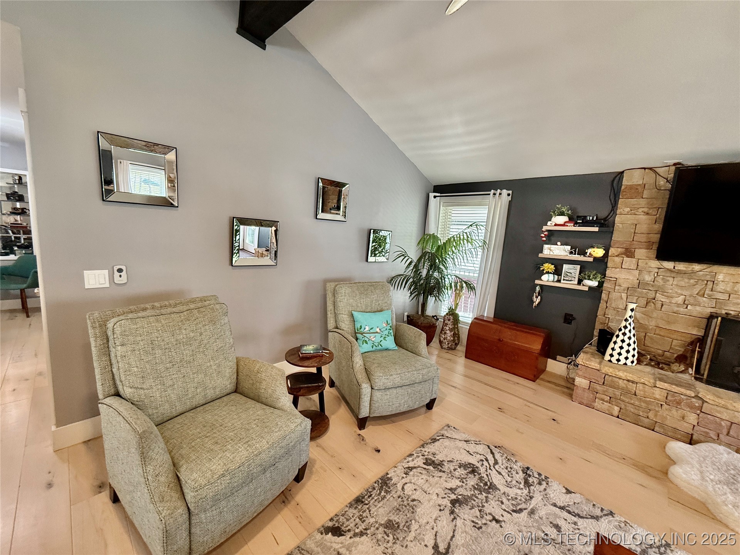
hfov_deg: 102.1
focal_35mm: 14
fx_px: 299
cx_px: 370
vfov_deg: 85.7
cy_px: 278
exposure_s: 1/120
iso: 400
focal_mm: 2.22
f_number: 2.2
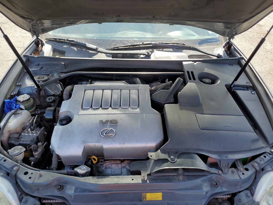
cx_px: 136
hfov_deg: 67.3
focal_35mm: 26
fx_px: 205
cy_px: 102
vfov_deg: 53.1
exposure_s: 1/625
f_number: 1.5
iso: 50
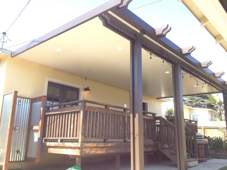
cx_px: 114
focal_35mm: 35
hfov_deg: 52.6
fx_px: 230
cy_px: 85
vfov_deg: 40.7
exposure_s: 1/298
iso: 50
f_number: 2.4
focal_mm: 4.28
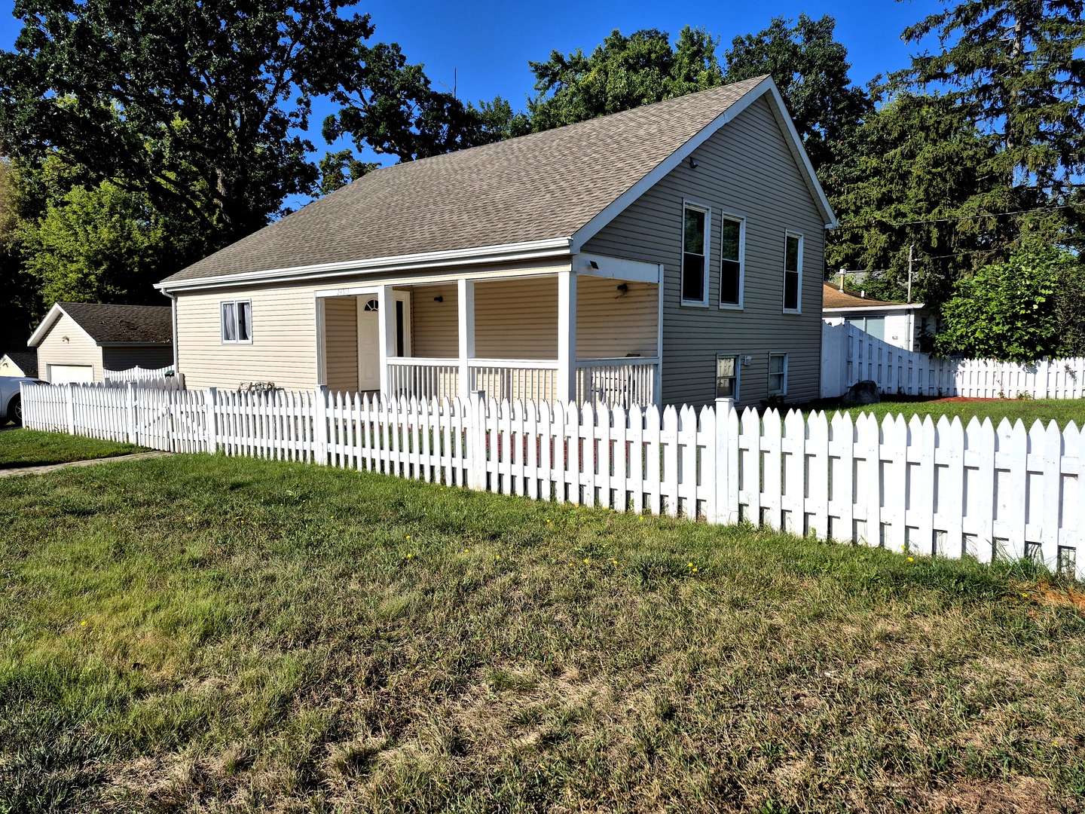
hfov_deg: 73.9
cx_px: 542
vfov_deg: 58.9
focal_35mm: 23
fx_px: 721
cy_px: 407
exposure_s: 1/3224
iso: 25
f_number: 1.8
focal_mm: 5.4
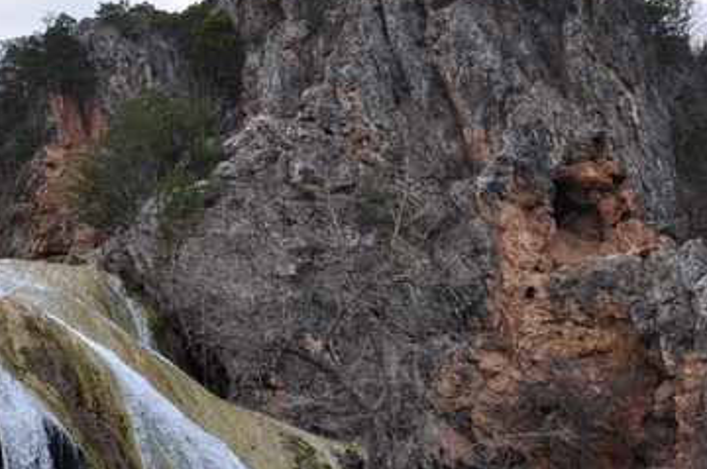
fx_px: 1569
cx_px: 267
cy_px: 327
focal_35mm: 80
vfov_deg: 17.0
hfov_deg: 25.3
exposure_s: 1/200
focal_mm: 30
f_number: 10
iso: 200
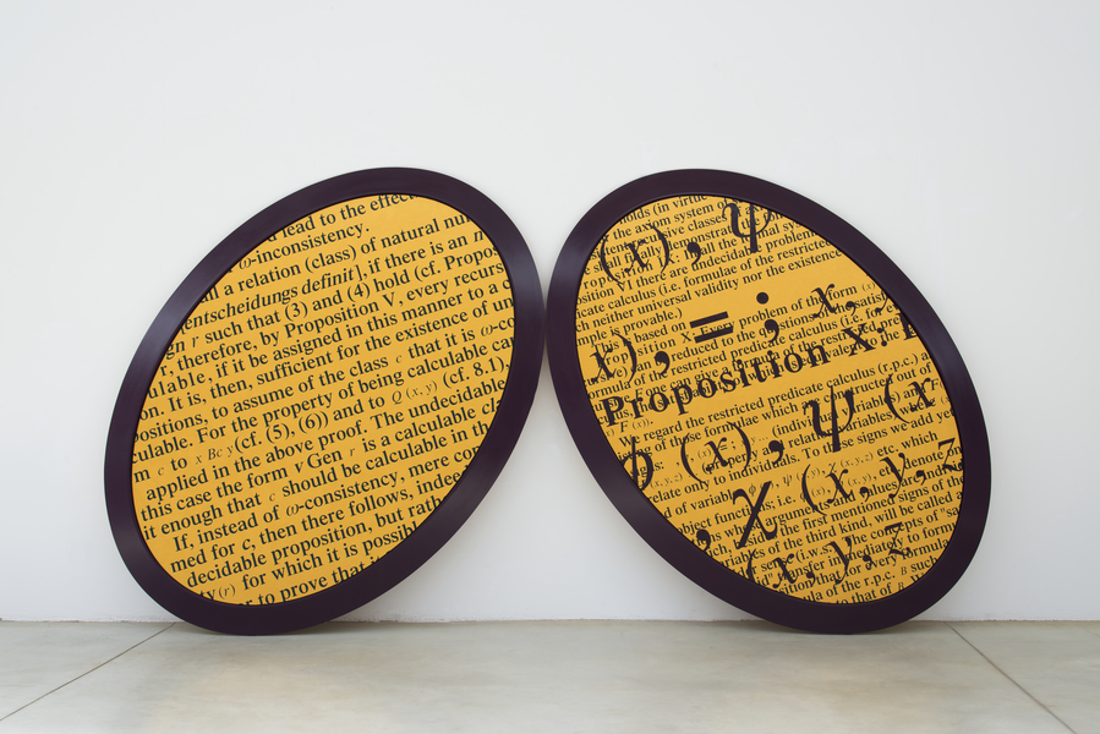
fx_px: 1039
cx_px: 550
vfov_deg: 38.9
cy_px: 367
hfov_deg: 55.8
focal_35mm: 34
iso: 100
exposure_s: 1/8
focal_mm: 34
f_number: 11
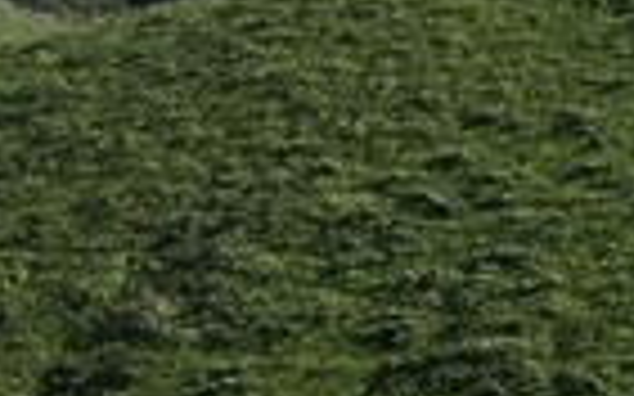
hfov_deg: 8.2
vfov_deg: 5.8
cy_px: 558
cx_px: 1830
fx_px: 3852
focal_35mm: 223
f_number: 2.2
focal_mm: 4.15
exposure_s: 1/1789
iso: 25
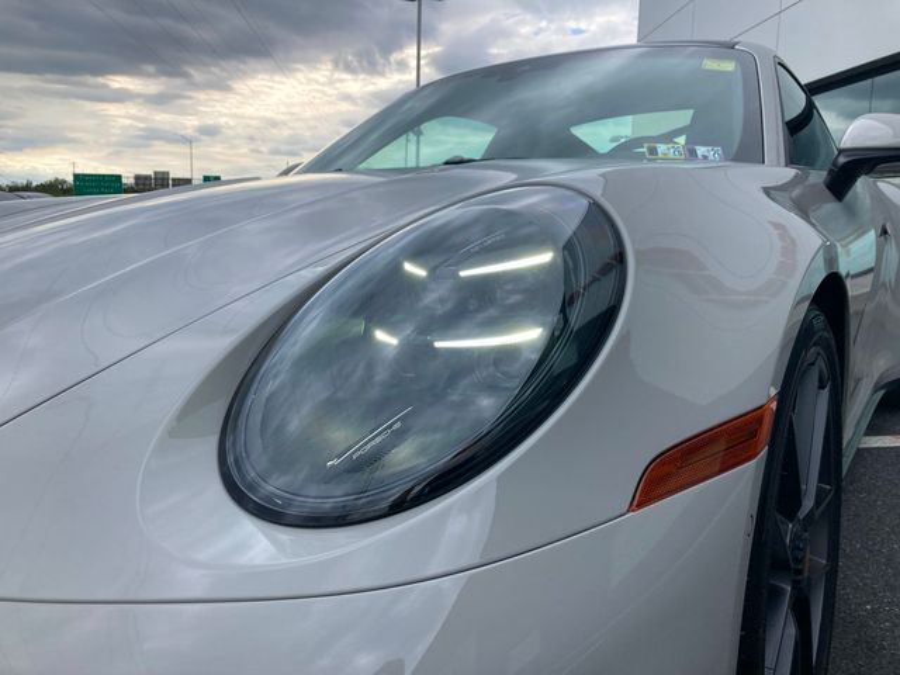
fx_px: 728
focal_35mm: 28
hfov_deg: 63.4
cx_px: 450
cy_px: 338
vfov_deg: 49.7
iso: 20
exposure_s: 1/759
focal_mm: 3.99
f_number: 1.8
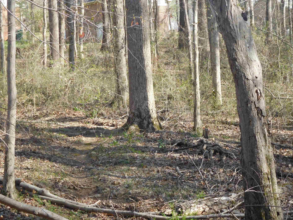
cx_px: 141
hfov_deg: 19.8
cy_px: 101
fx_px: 838
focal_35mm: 99
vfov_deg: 14.9
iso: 125
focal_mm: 16.1
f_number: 4.7
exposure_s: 1/100
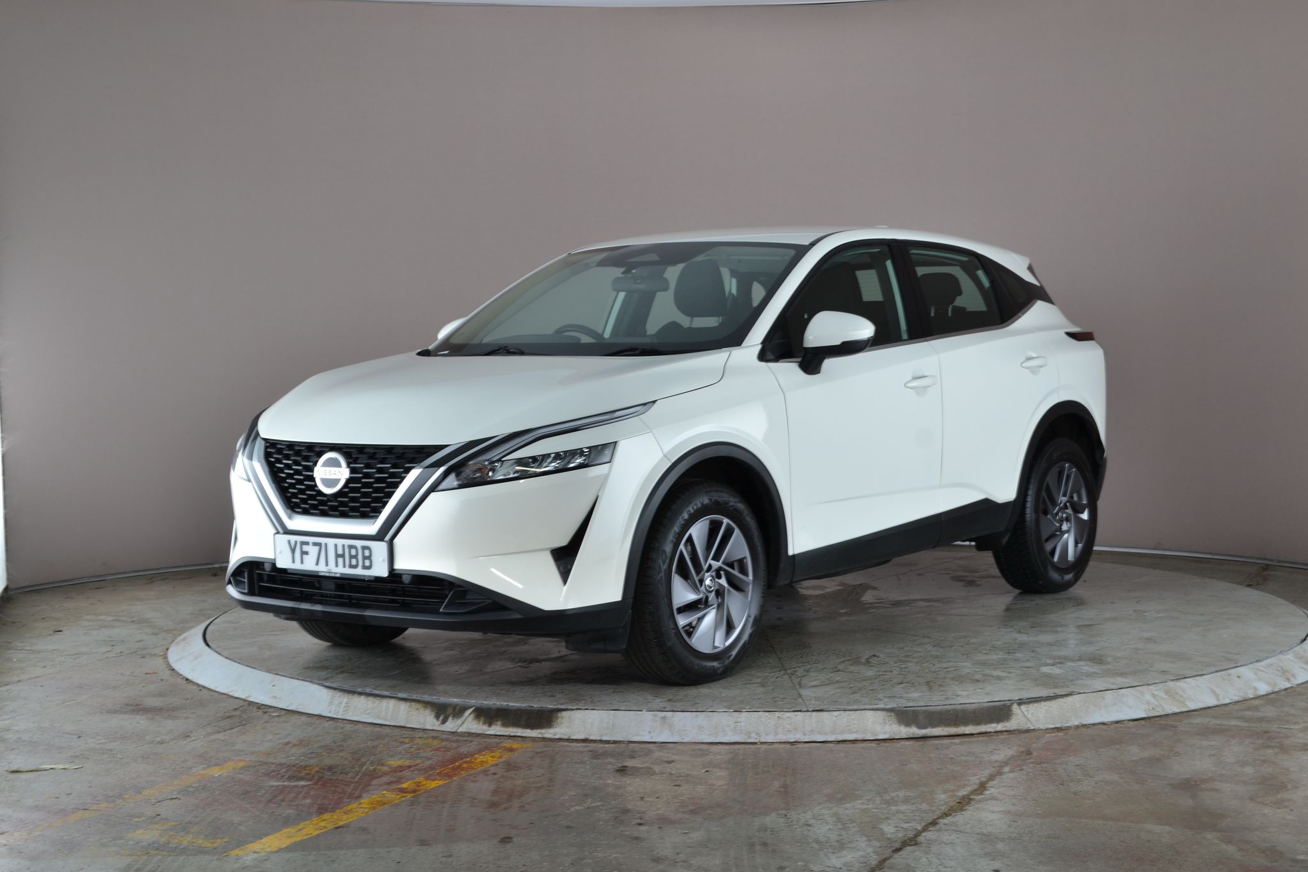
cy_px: 436
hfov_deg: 36.9
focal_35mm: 54
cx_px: 654
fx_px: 1962
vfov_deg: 25.1
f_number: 8
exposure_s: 1/5
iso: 140
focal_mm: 36
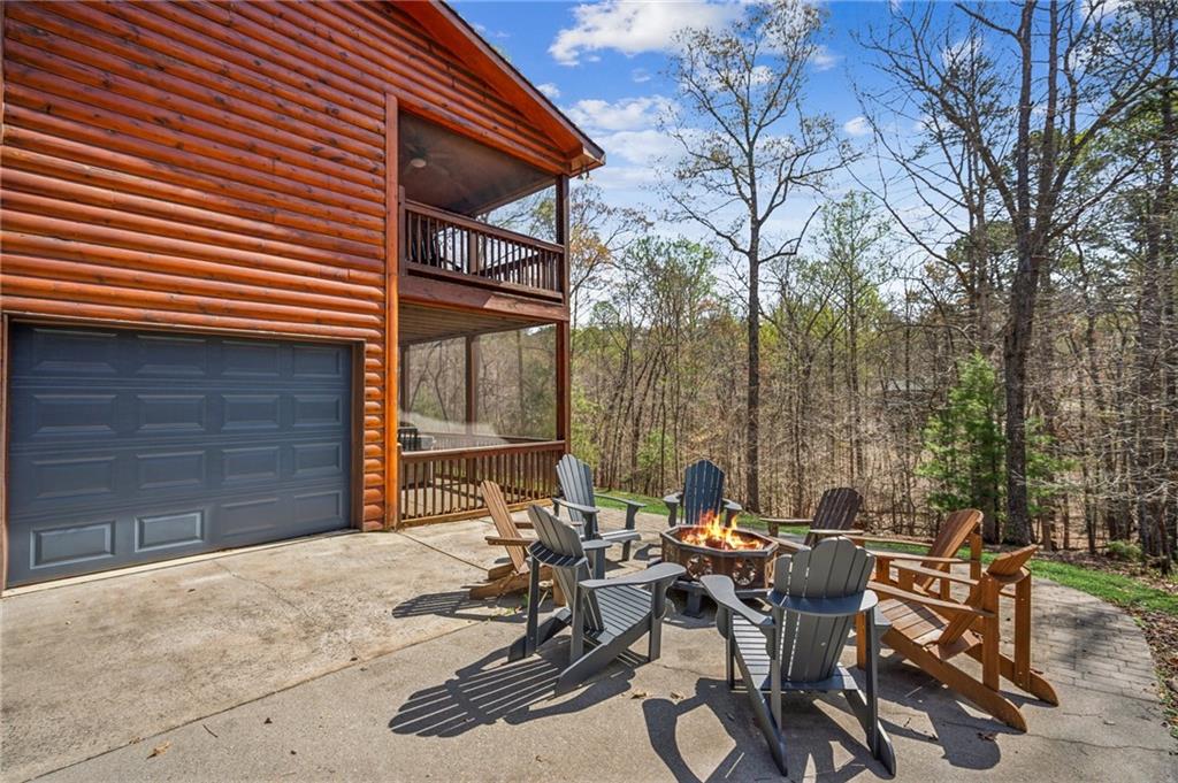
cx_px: 589
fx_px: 523
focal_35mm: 16
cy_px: 392
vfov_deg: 73.7
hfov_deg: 96.8
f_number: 5.6
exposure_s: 1/200
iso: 100
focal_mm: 16
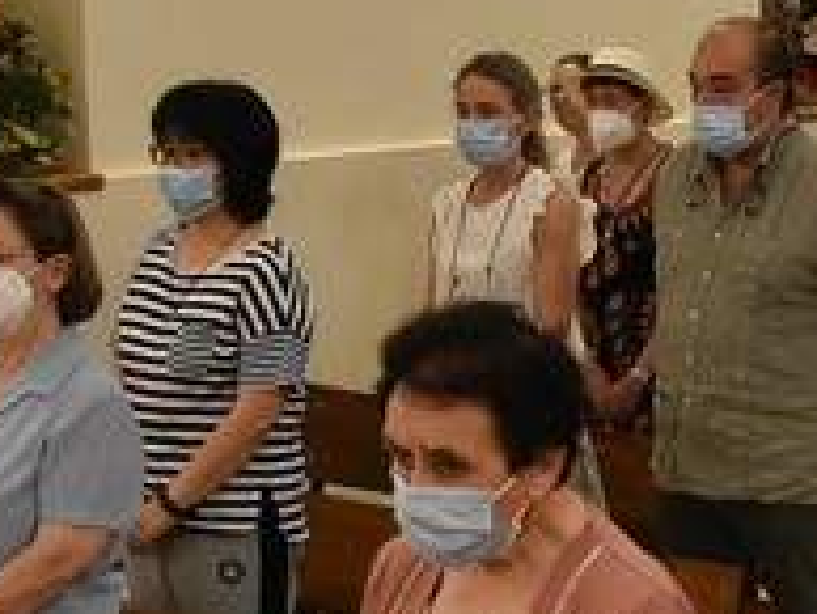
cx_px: 1232
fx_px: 2858
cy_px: 529
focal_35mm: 121
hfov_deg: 15.1
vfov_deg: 12.2
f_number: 3.5
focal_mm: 18
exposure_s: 1/125
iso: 2200
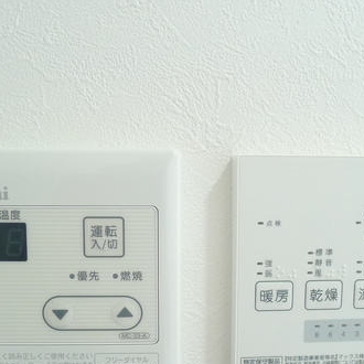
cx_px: 200
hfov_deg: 37.5
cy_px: 227
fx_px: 535
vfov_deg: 37.3
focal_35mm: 45
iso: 400
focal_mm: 5.1
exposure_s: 1/40
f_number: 2
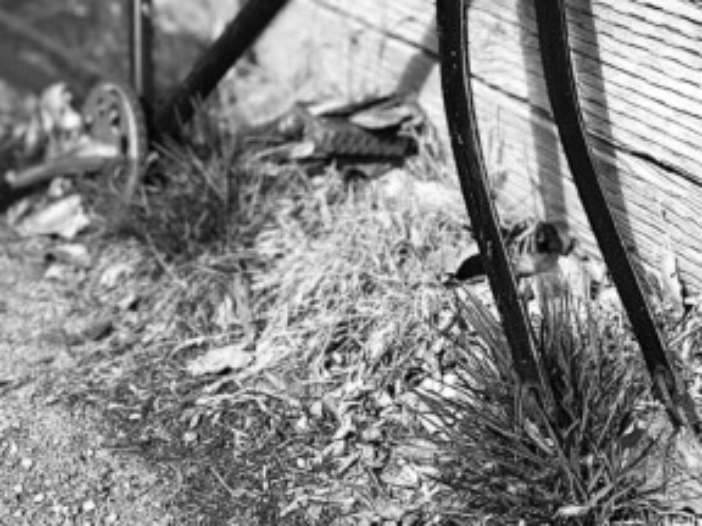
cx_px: 261
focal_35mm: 64
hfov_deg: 30.1
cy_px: -83
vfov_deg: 21.5
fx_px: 1298
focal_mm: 6.76
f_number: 1.78
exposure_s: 1/2415
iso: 80
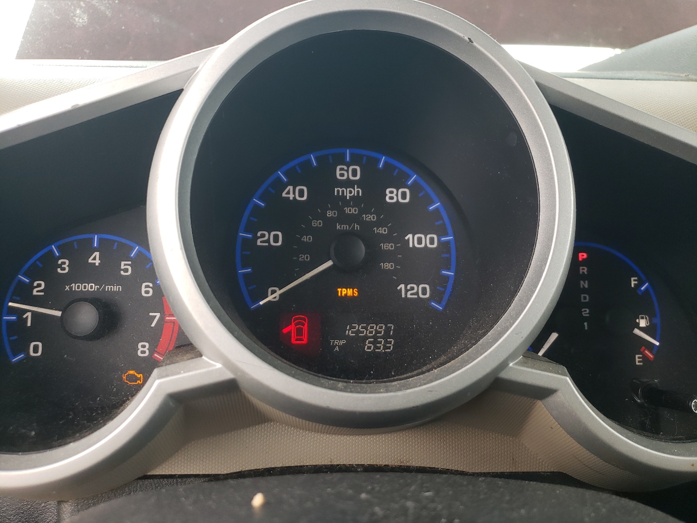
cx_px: 348
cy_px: 262
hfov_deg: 67.3
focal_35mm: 26
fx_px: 524
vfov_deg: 53.1
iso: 74
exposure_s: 1/120
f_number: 1.5
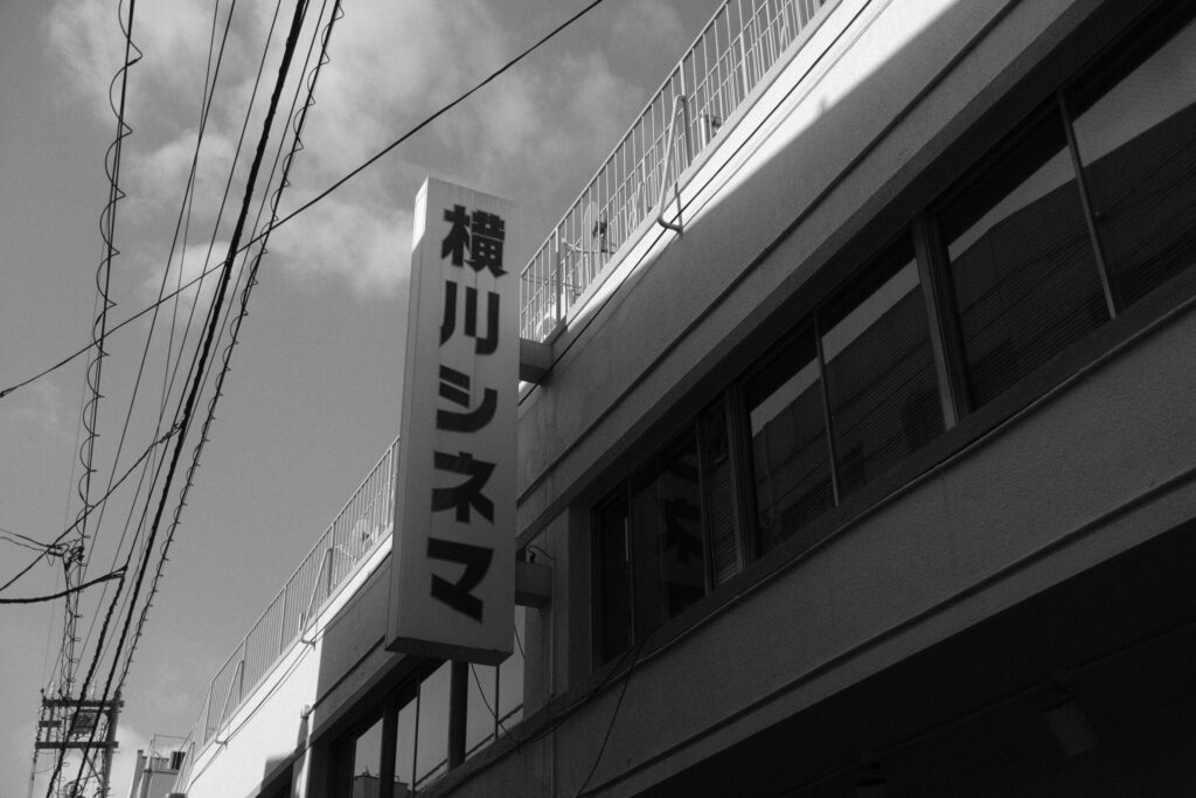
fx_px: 1296
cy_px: 399
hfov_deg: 49.5
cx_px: 598
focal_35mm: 39
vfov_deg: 34.2
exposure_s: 1/1000
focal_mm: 25.9
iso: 125
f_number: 4.5
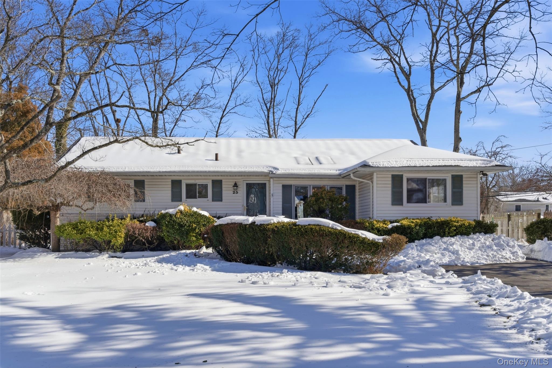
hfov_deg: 54.4
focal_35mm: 35
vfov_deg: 37.8
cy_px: 184
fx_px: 537
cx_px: 276
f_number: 9
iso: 250
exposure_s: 1/4000
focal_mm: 35
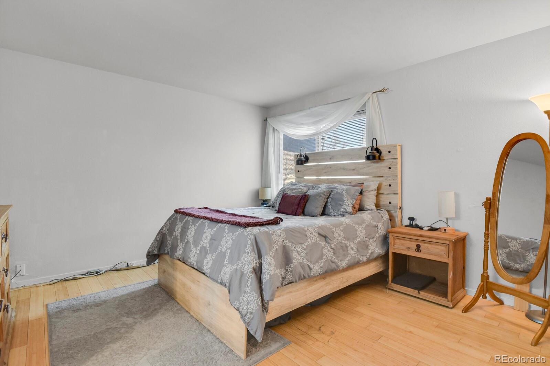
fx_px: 260
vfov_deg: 70.4
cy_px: 183
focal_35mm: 17
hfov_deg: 93.3
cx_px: 275
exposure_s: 1/20
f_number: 8
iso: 5600
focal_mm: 17
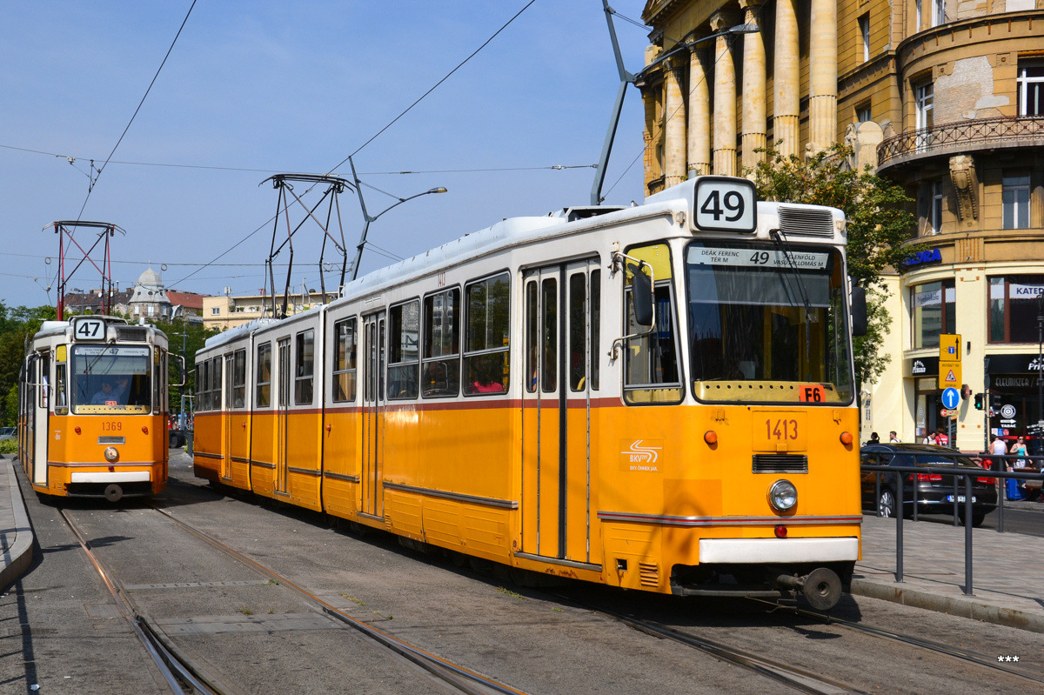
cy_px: 348
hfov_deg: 41.1
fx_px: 1391
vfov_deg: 28.1
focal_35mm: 48
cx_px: 522
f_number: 11
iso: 360
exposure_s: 1/500
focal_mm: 32
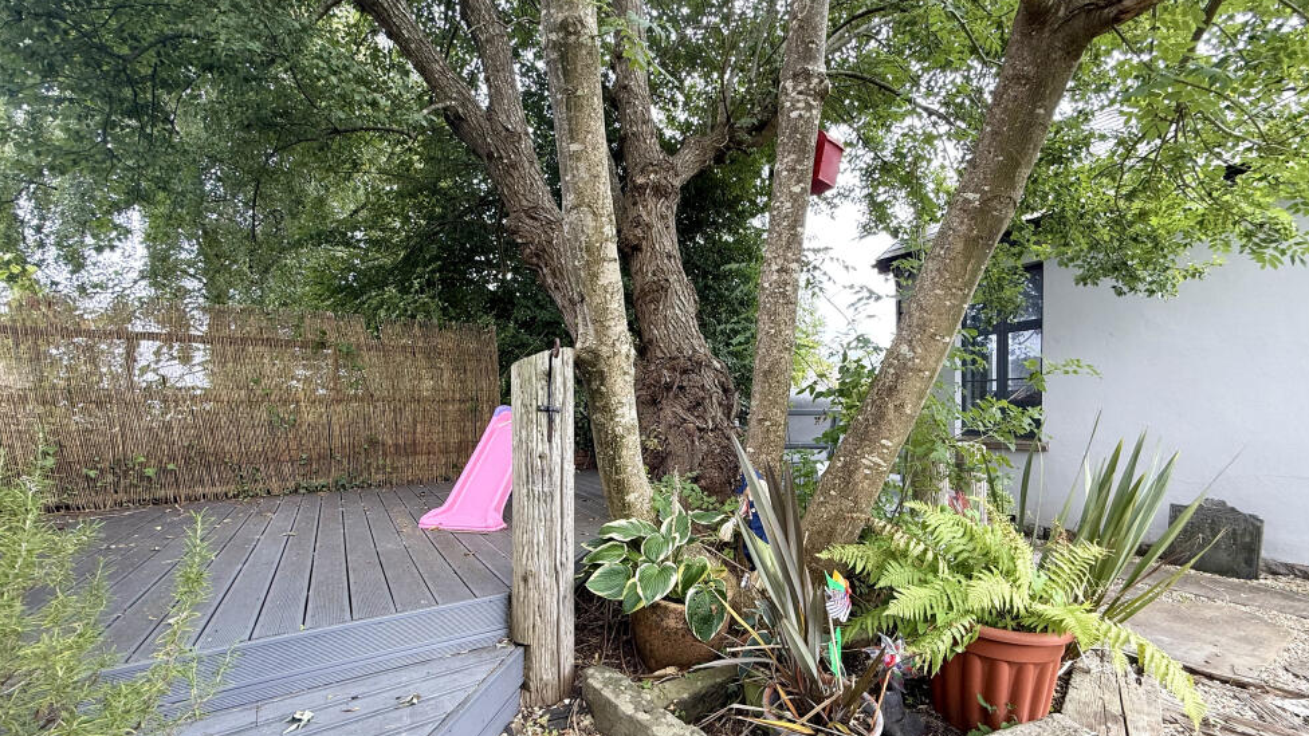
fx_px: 555
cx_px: 675
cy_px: 432
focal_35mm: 16
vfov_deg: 66.6
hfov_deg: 99.3
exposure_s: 1/143
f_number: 2.2
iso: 64
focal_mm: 2.22
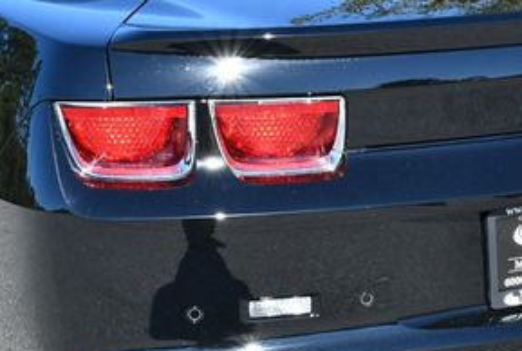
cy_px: 170
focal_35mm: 115
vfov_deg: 12.0
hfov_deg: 17.5
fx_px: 1671
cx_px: 450
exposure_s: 1/250
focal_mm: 26
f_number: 7.1
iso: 200
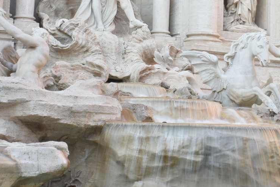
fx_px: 661
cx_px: 164
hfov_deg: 23.9
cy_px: 45
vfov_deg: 16.0
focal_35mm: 85
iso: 100
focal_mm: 26
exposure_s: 1/8
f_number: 25
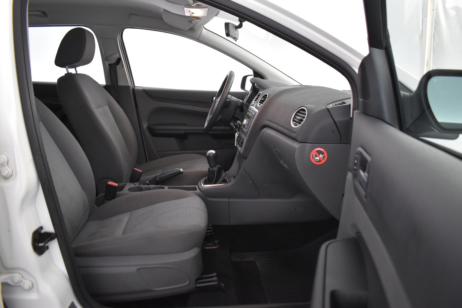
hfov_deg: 67.4
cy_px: 154
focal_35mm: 27
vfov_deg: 47.9
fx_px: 346
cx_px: 231
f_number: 3.5
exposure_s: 1/30
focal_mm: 18
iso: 2000
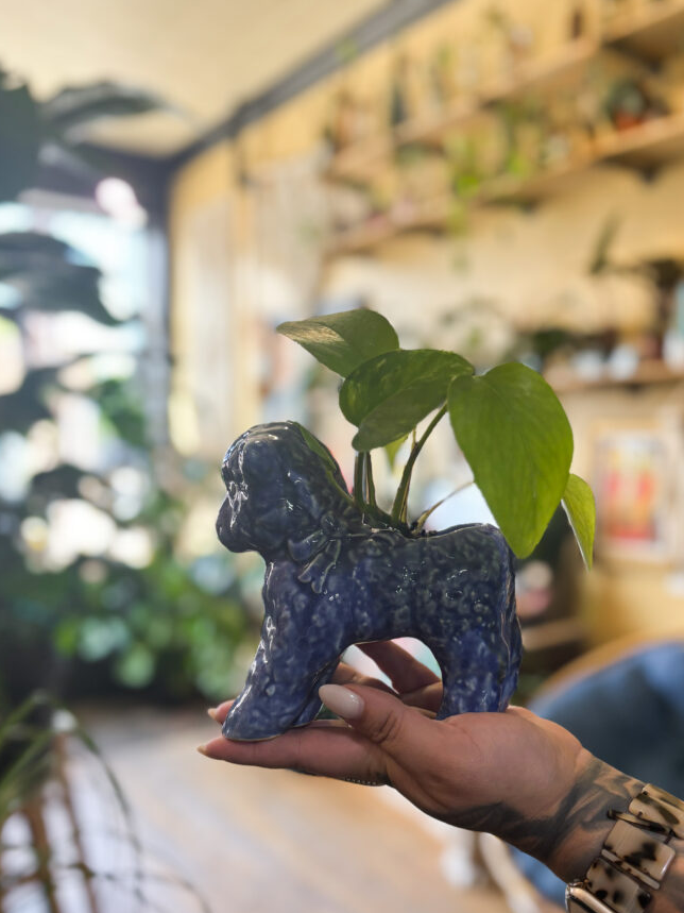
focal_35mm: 31
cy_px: 542
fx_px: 817
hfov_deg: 45.3
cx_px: 395
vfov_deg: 58.0
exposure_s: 1/120
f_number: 1.6
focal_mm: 5.96
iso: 100
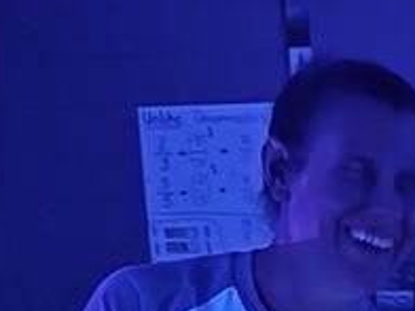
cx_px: 648
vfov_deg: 11.2
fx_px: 1439
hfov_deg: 15.0
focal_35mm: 120
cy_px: 626
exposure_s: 1/40
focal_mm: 6.3
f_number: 1.7
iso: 2500
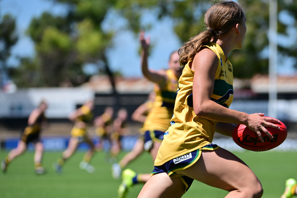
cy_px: 132
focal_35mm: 283
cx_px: 201
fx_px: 2335
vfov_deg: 4.9
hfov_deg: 7.3
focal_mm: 200
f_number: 4.5
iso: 90
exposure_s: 1/800
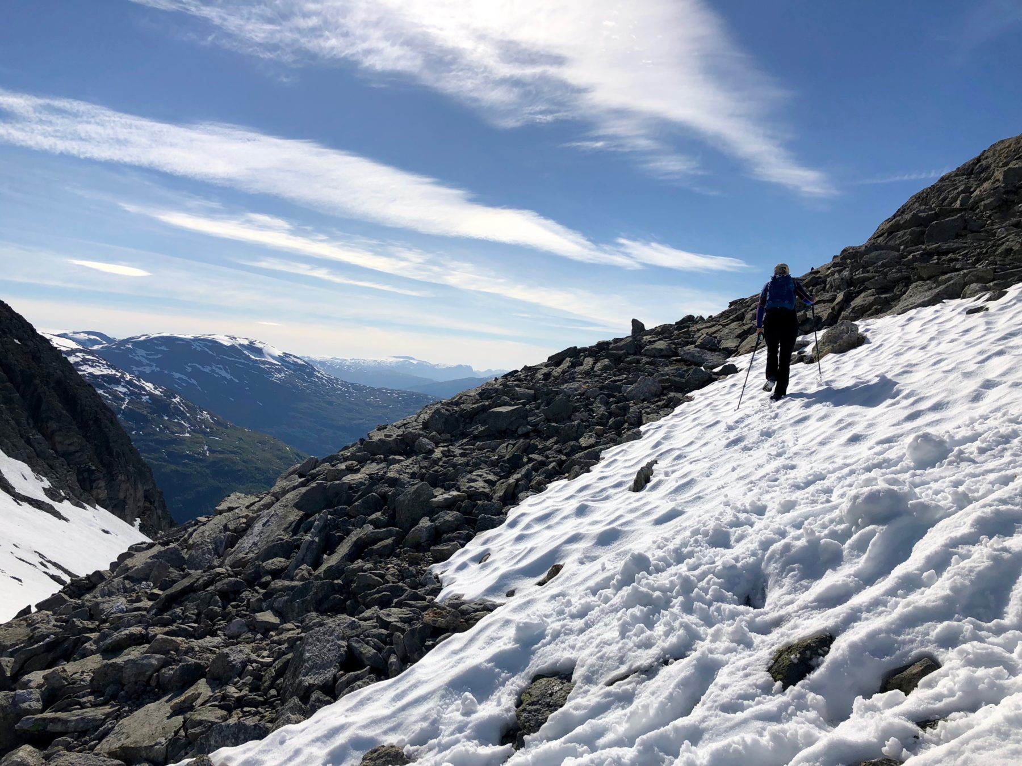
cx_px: 511
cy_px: 383
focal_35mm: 28
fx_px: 827
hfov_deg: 63.4
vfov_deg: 49.7
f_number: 1.8
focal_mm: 4
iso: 25
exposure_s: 1/6024
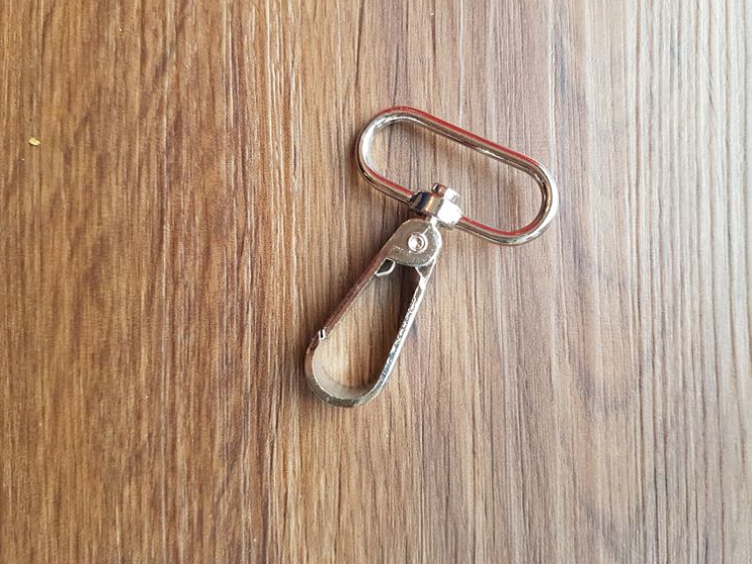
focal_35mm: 28
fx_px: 608
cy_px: 261
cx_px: 402
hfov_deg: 63.4
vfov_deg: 49.7
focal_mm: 4.2
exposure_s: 1/60
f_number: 1.7
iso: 200
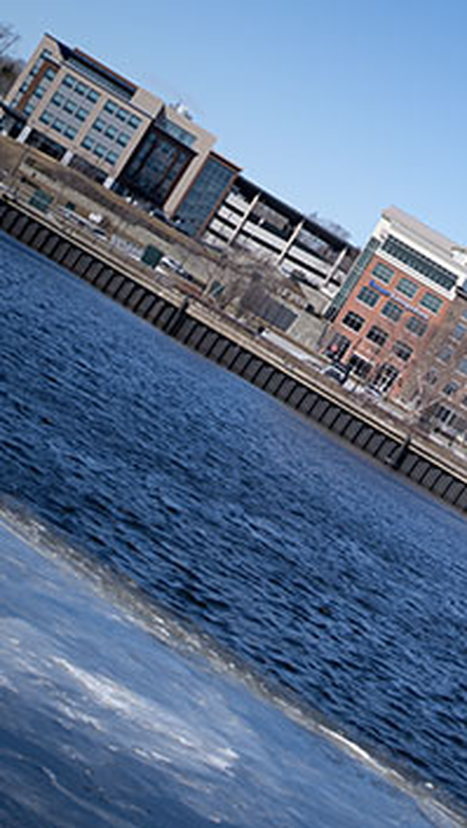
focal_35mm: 95
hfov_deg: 12.6
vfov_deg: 22.4
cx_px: 507
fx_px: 2088
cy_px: 405
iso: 100
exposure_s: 1/8000
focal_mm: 50
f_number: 1.2
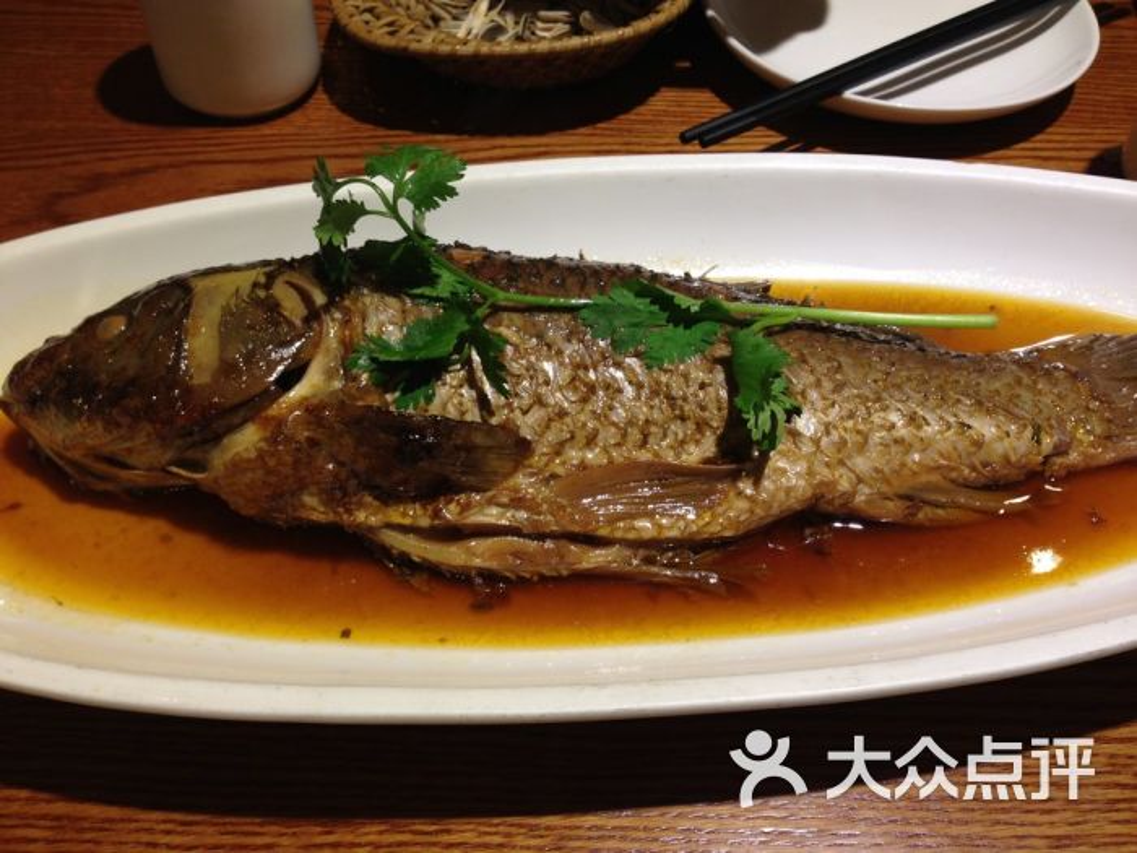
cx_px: 568
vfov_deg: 42.9
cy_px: 426
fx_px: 1084
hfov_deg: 55.4
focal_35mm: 33
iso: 64
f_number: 2.4
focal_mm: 4.13
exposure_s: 1/40
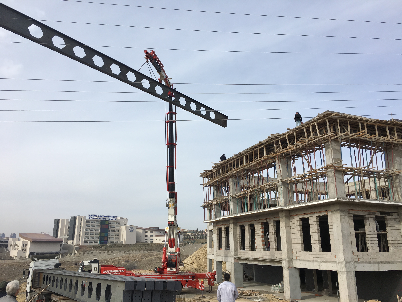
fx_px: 337
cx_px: 201
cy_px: 151
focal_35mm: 29
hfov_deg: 61.7
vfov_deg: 48.2
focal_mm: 4.15
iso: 25
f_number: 2.2
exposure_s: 1/1637
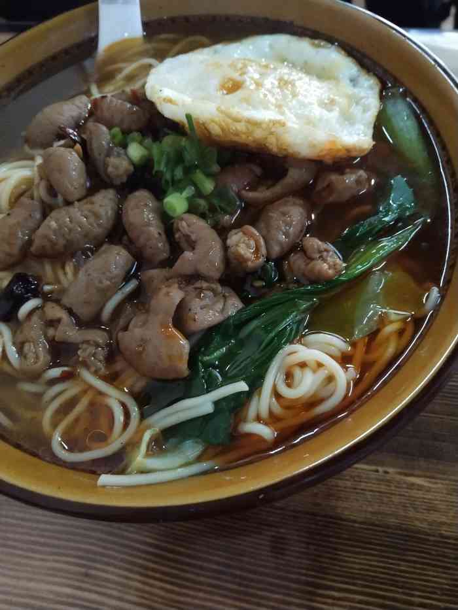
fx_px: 529
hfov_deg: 46.8
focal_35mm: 30
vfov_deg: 60.0
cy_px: 305
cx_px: 229
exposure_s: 1/33.3
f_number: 1.8
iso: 760
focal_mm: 3.95
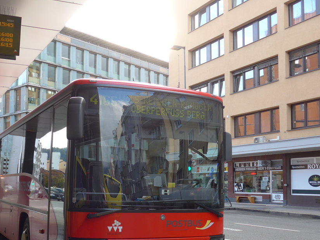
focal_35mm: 45
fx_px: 416
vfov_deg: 31.9
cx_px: 96
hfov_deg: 41.3
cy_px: 163
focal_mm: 6.5
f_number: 2.5
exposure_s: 1/100
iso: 80
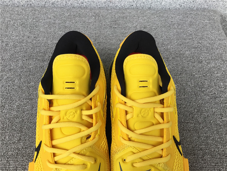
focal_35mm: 31
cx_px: 114
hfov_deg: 58.4
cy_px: 86
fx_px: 203
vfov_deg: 45.4
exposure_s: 1/292
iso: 25
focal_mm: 3.3
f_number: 2.4
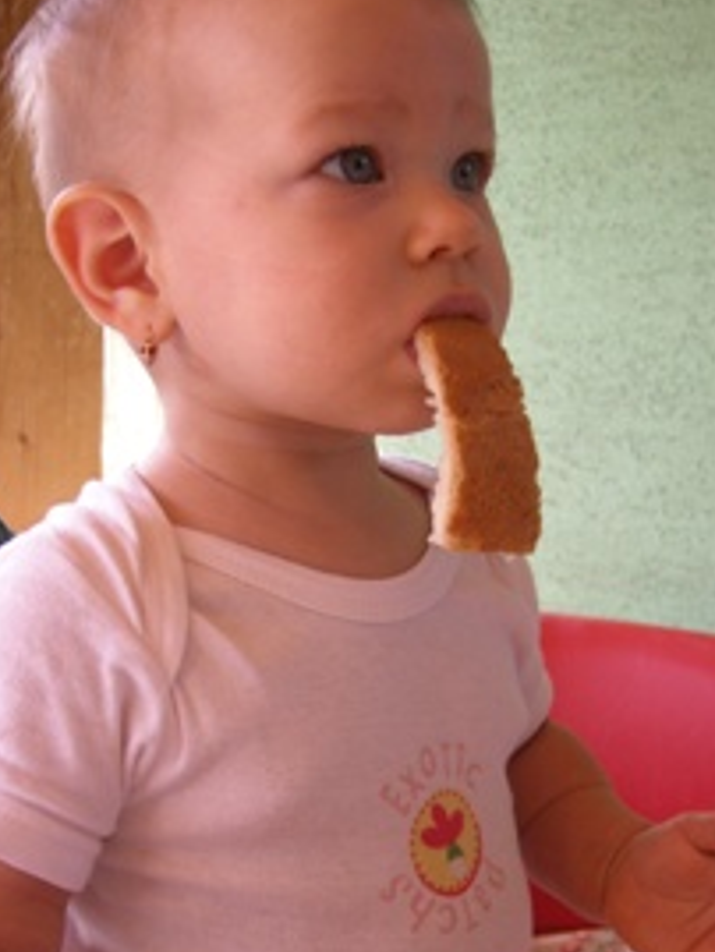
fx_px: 1651
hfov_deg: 24.4
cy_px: 566
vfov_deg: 32.1
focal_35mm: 60
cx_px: 407
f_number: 3
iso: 64
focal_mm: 7.5
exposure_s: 1/67
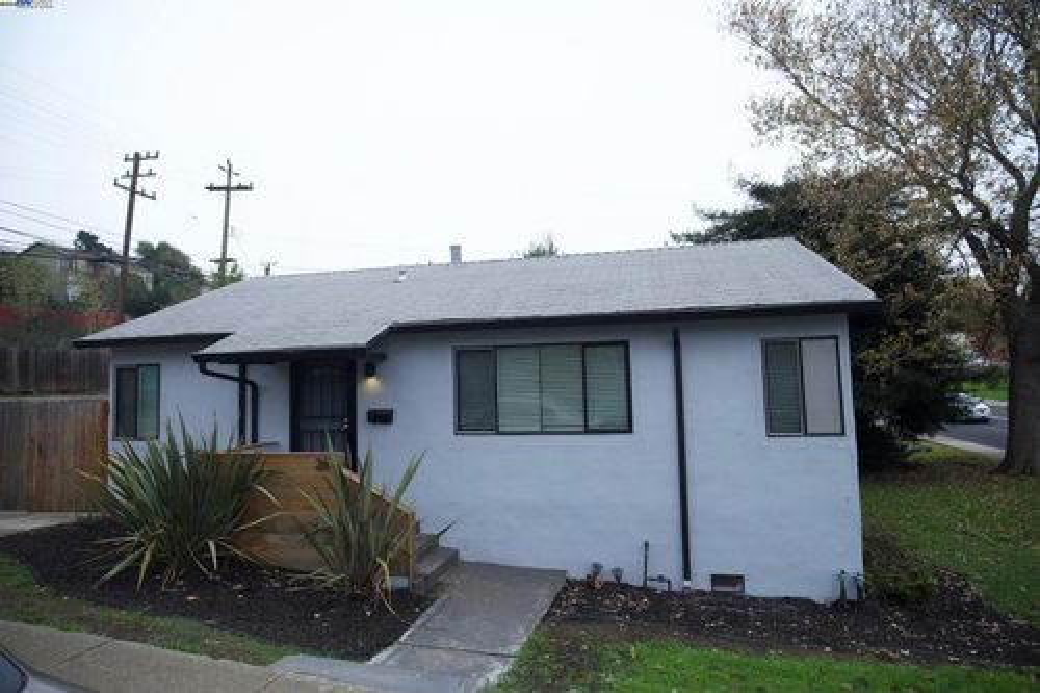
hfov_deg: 84.0
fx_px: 578
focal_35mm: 20
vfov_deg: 61.9
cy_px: 346
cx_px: 520
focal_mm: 13
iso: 1000
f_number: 2.2
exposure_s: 1/4000
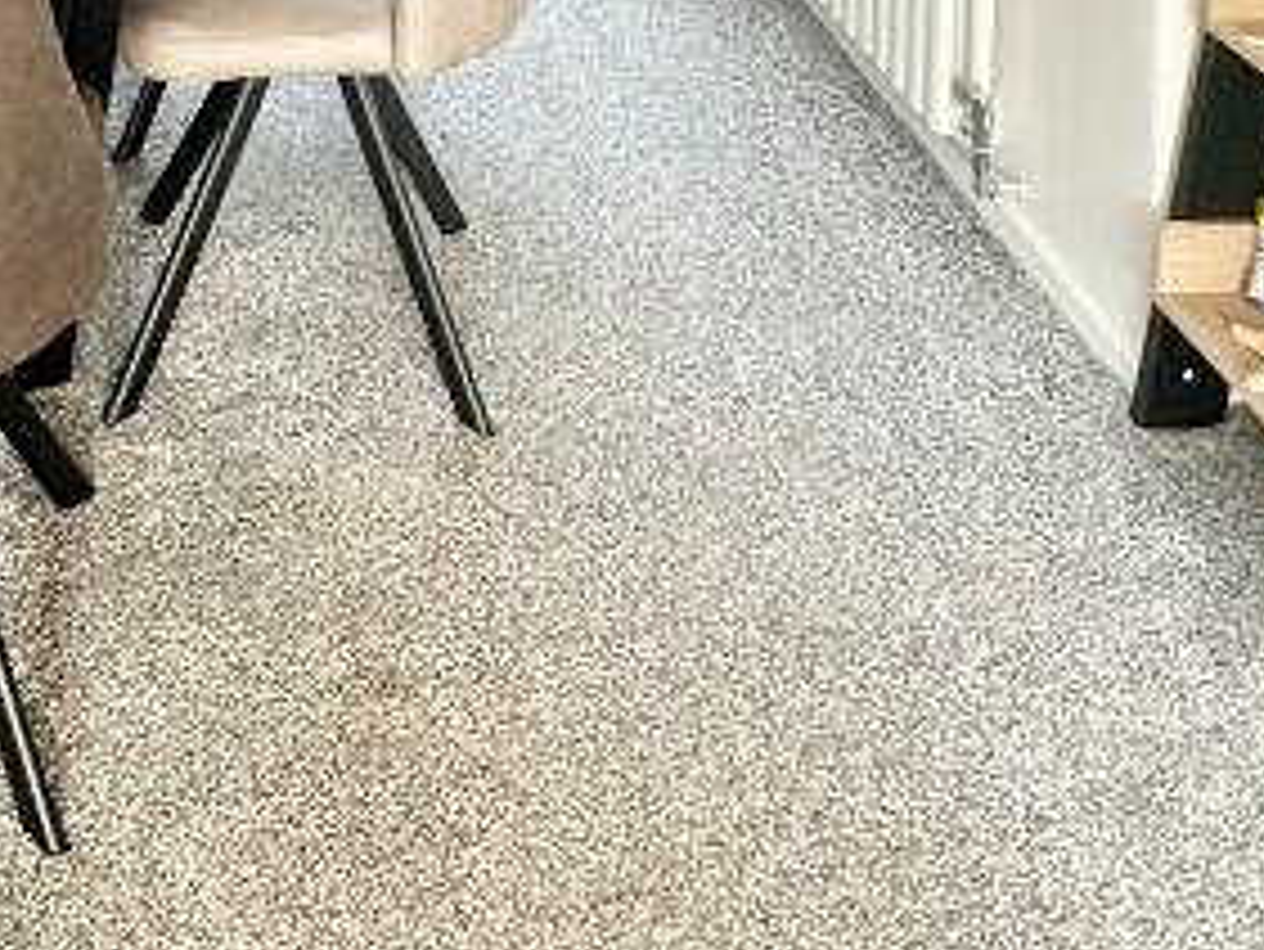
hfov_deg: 36.2
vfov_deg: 21.0
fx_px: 1863
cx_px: 247
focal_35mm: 51
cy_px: -693
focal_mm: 2.22
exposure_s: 1/99
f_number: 2.2
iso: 80
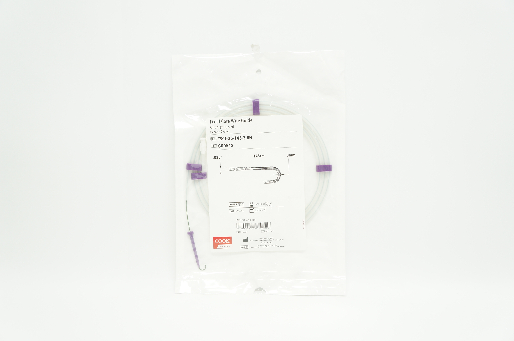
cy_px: 170
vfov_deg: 36.8
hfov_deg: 53.2
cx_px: 257
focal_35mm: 36
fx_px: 513
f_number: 4.5
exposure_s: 1/100
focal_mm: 24
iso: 400
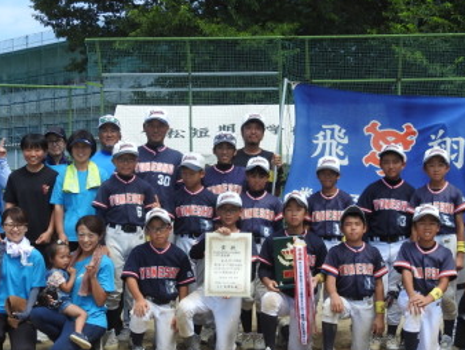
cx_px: 246
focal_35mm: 71
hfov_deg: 27.4
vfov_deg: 20.7
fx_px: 954
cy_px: 212
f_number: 3.8
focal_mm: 7.2
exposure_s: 1/640
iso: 100
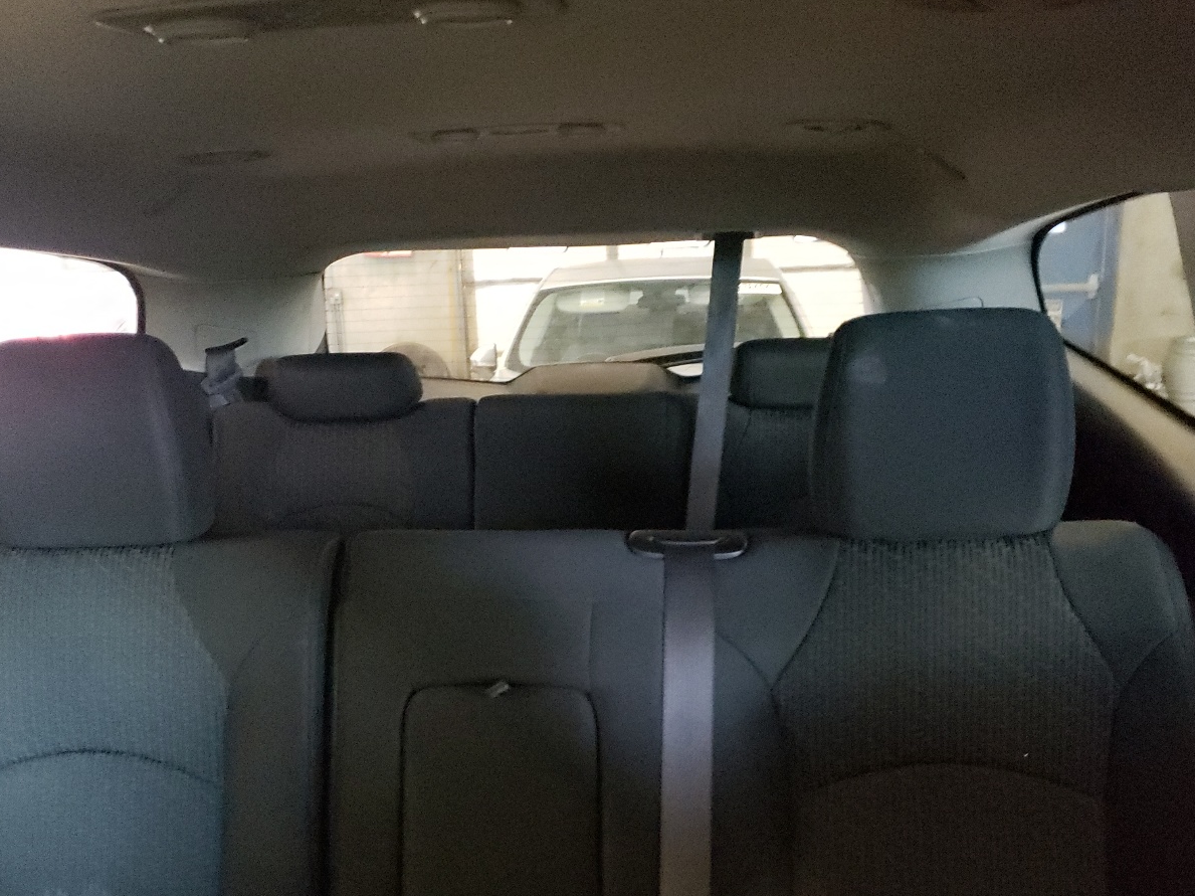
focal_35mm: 35
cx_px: 554
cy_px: 575
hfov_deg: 52.6
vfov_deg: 40.3
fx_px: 1208
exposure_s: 1/24
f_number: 1.5
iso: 1007
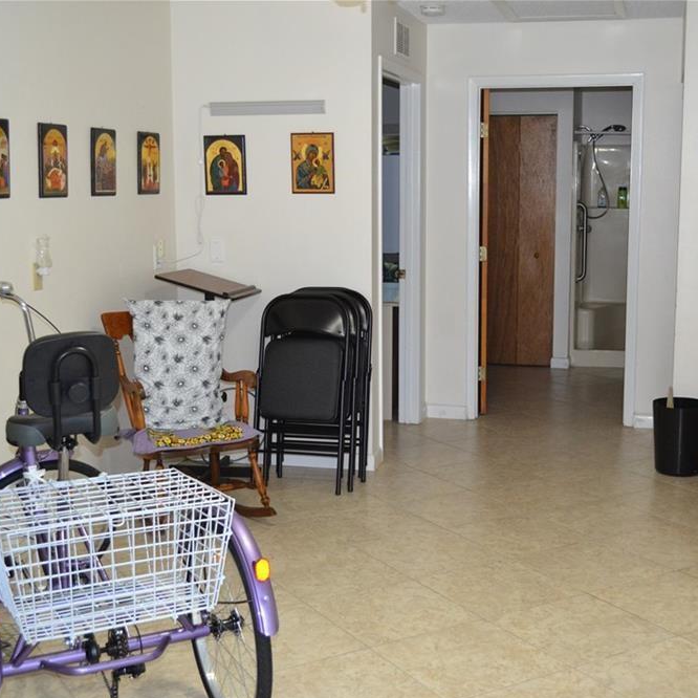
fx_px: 1072
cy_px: 356
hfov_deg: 36.0
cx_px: 388
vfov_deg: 36.1
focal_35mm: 47
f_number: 4
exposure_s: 1/60
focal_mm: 24
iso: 1250
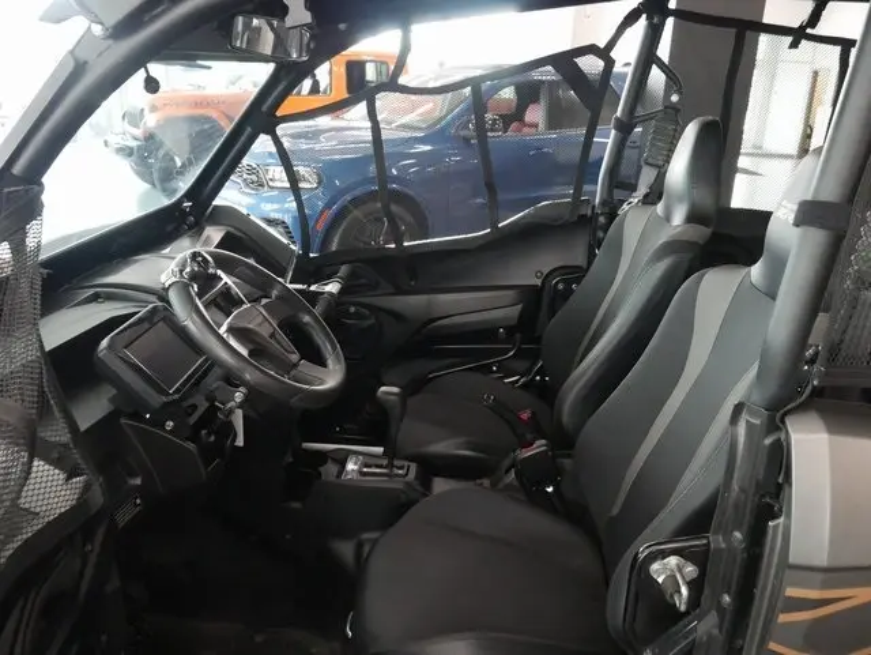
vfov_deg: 49.8
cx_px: 436
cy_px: 328
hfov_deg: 63.4
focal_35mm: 28
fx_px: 705
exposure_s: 1/60
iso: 2500
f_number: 5
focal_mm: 14
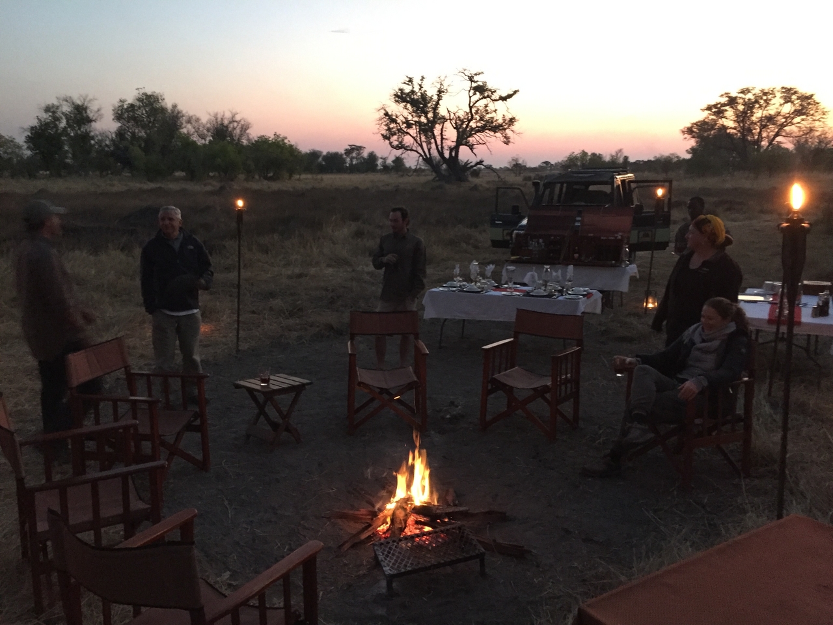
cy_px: 312
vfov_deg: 48.2
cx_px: 416
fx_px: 698
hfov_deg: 61.7
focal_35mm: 29
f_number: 2.2
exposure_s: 1/17
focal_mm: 4.15
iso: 640
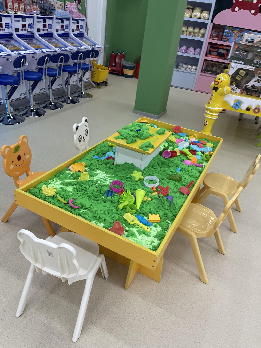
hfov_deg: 54.9
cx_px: 130
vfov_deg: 69.4
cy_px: 174
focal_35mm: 25
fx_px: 251
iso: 100
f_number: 1.6
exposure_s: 1/100
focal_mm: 5.1
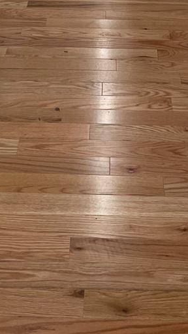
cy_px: -151
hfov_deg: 14.2
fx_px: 753
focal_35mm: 85
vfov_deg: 21.5
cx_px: 101
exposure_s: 1/120
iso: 125
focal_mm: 4.2
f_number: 1.6
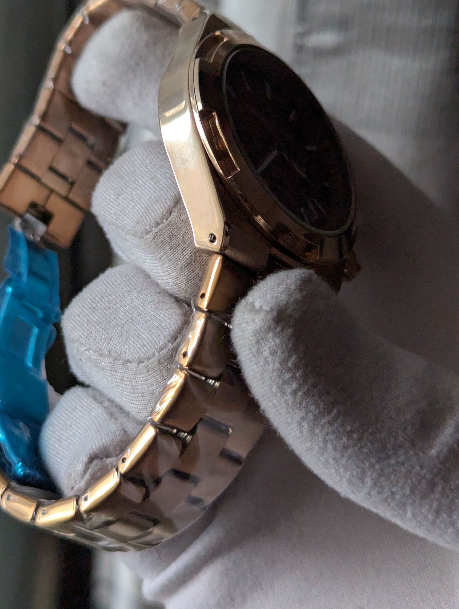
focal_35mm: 65
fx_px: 1146
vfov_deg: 29.7
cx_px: 166
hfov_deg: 22.6
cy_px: 230
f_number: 1.85
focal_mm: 6.81
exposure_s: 1/442
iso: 550
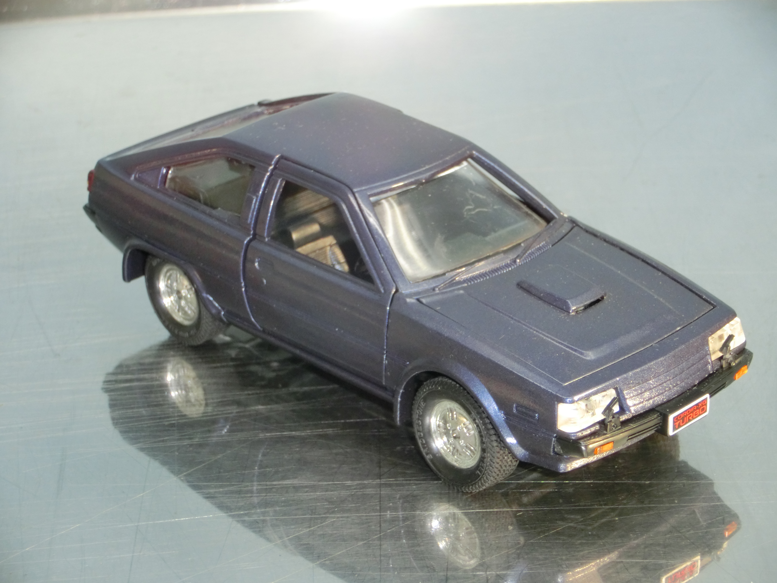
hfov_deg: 19.6
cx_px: 388
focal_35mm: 100
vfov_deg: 14.8
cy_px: 292
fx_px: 2245
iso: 400
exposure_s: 1/60
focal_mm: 17.45
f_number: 5.2
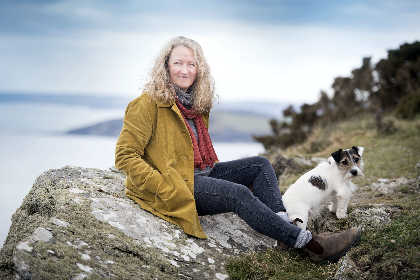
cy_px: 140
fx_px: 1458
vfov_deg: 11.0
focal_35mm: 125
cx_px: 210
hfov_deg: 16.4
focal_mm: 125
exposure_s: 1/250
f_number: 2.8
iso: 64
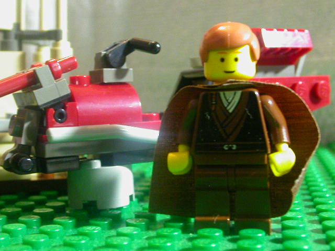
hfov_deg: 30.3
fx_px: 619
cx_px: 168
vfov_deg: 22.9
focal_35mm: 64
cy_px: 126
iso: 400
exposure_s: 1/2.6
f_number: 3.5
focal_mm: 9.7
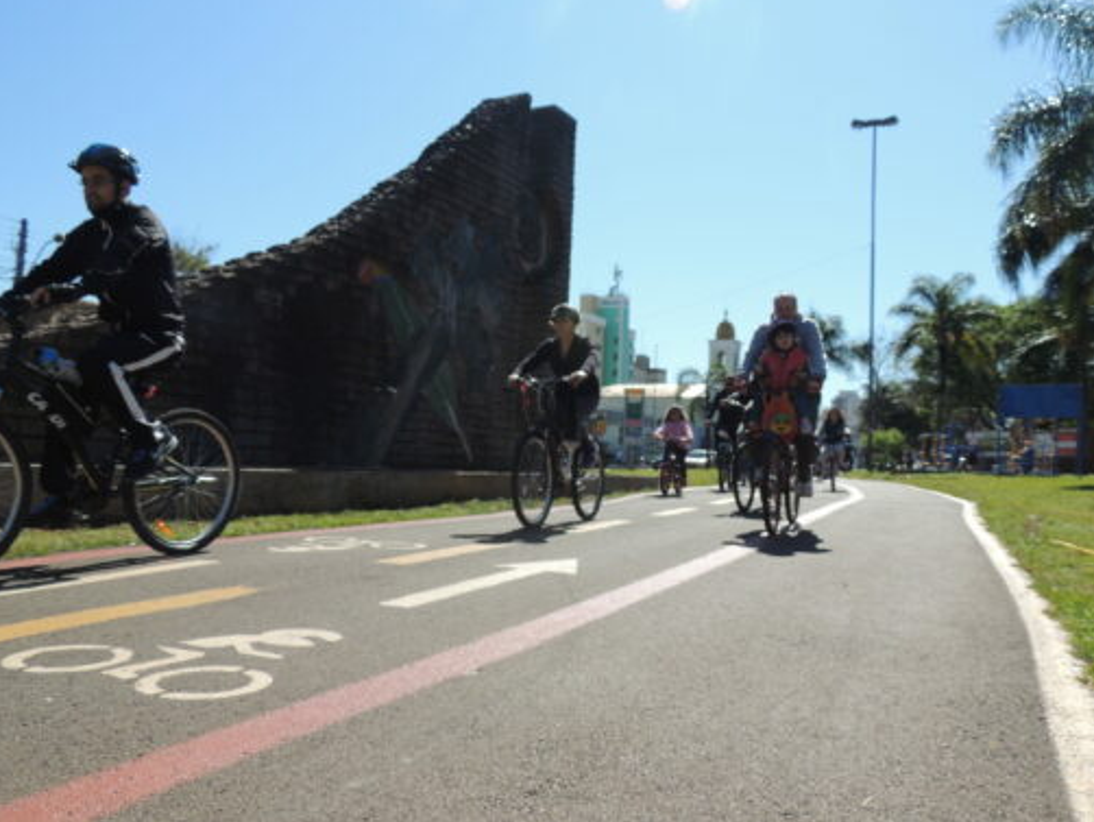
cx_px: 545
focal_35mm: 29
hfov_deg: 61.6
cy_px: 399
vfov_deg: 48.3
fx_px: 917
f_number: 3.1
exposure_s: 1/1250
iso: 100
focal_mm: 4.9
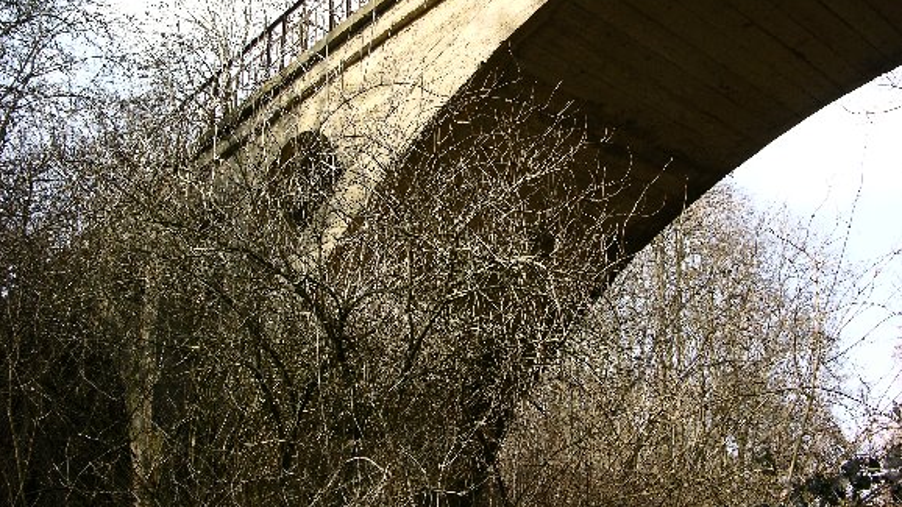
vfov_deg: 16.5
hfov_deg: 29.0
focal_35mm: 73
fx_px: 1746
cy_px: 204
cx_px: 447
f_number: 5.2
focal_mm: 16.8
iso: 50
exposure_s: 1/115
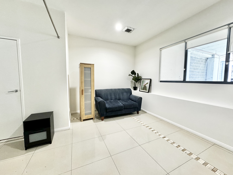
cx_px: 116
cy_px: 88
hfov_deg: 102.1
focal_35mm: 14
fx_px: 94
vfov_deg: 85.7
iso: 250
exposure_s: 1/100
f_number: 2.2
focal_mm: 2.22
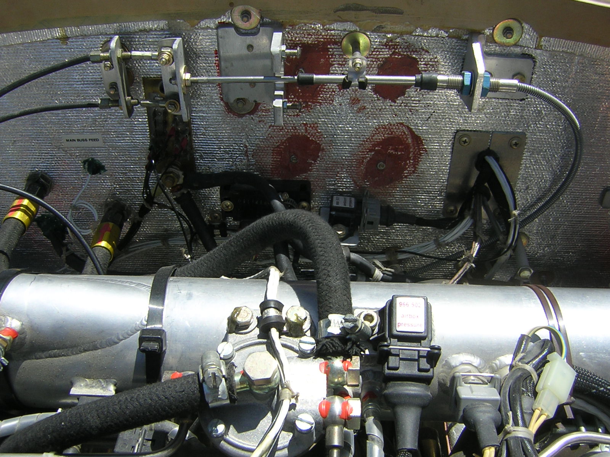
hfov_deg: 51.4
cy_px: 228
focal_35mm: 36
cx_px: 305
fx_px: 634
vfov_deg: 39.7
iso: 100
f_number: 5.2
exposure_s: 1/366
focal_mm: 4.7
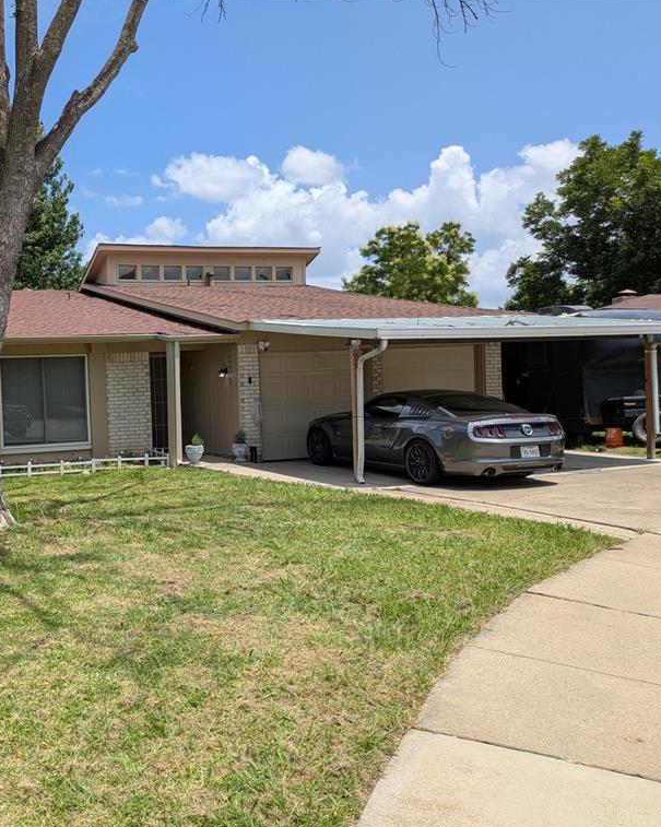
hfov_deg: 42.5
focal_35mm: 33
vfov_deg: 54.2
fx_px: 807
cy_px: 413
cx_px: 131
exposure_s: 1/2632
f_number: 1.89
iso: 51
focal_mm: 5.43
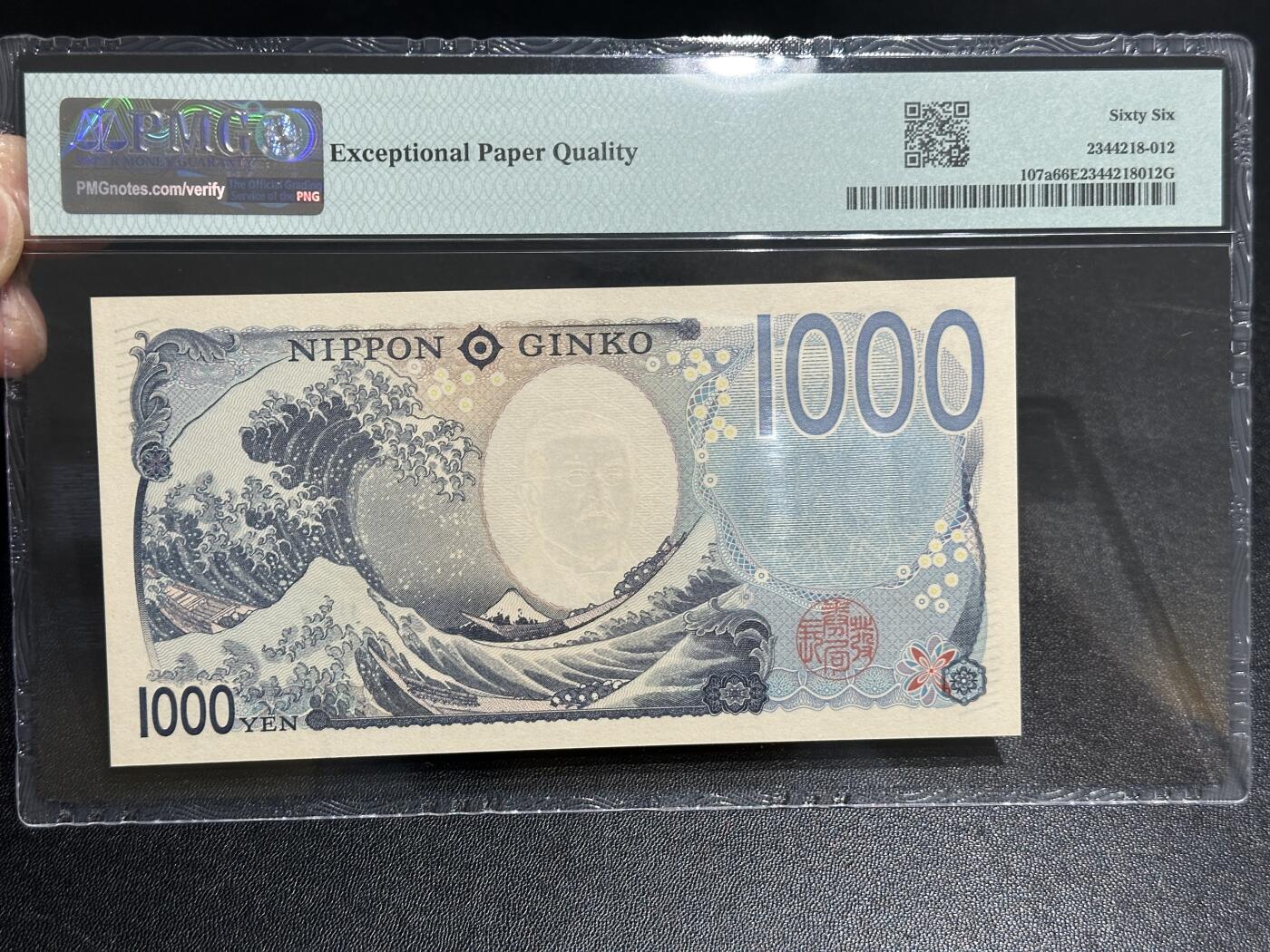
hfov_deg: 39.7
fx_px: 1761
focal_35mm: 48
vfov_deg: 30.3
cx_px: 635
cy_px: 476
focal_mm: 6.86
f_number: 1.78
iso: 125
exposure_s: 1/50
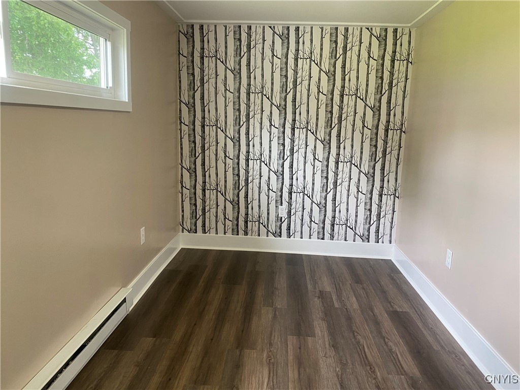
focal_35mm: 26
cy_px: 195
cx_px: 260
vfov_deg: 53.1
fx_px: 391
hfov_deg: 67.3
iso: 125
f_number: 1.8
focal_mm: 4.25
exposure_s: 1/60
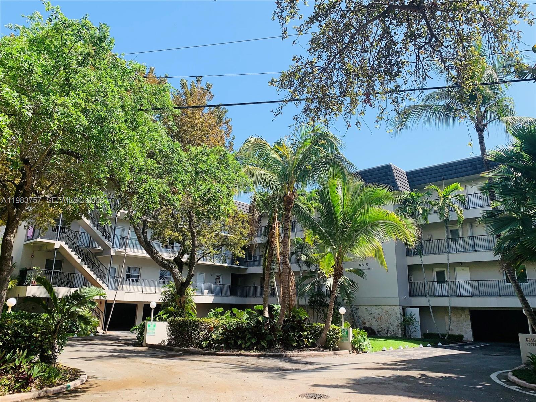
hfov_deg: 67.3
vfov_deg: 53.1
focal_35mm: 26
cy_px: 201
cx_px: 268
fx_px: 403
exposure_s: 1/1220
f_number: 1.8
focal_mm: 4.25
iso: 25
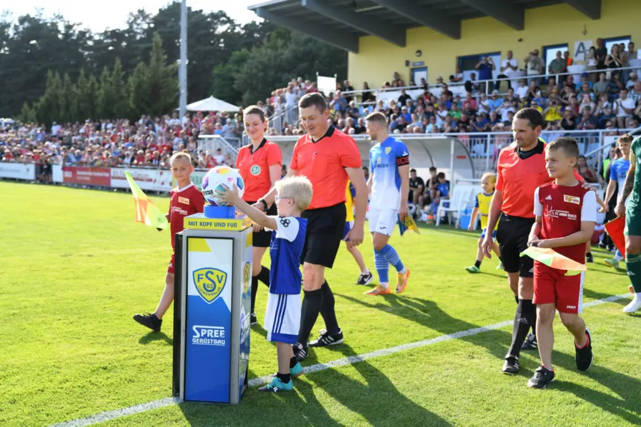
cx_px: 320
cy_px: 214
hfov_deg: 48.5
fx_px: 712
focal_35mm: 40
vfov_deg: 33.4
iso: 220
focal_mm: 40
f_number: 2.8
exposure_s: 1/1000
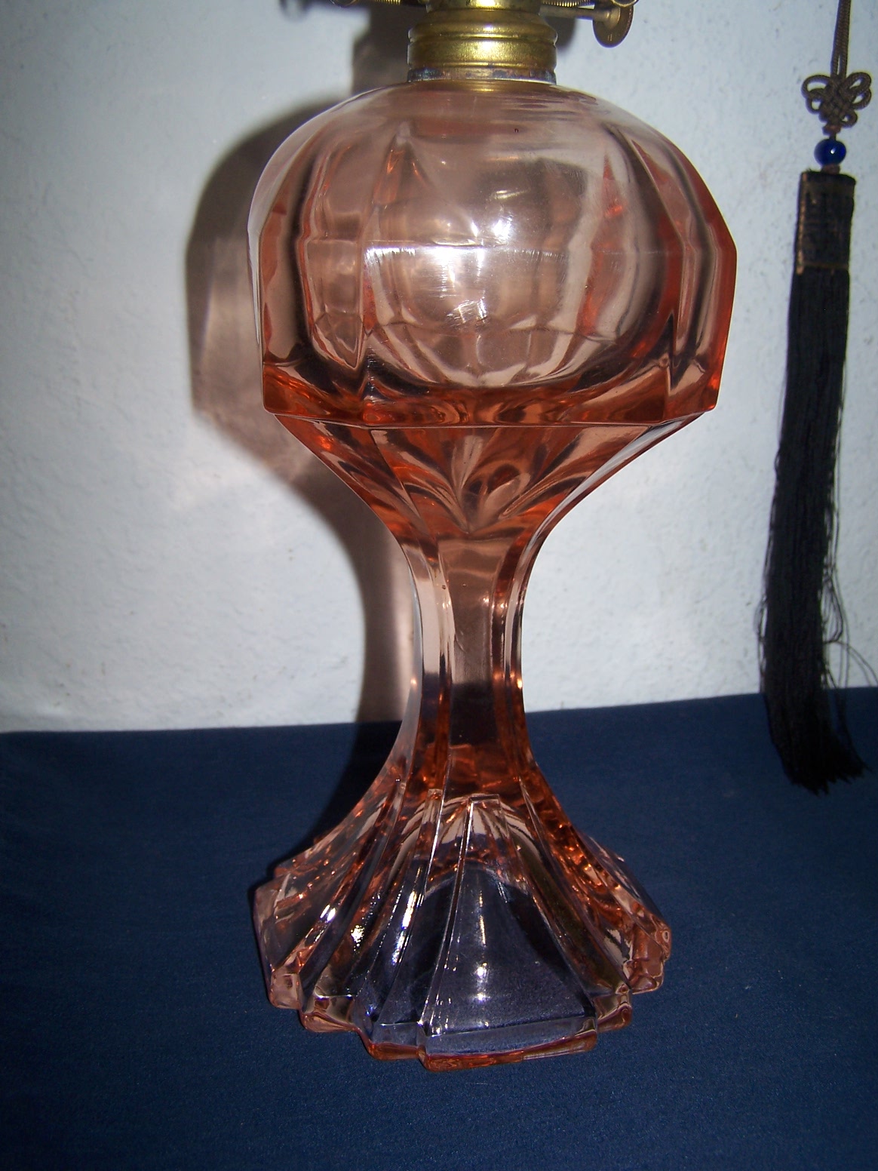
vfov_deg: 49.0
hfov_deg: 37.7
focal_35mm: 38
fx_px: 1285
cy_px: 586
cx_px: 439
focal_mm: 6.3
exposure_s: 1/60
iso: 80
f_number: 2.8
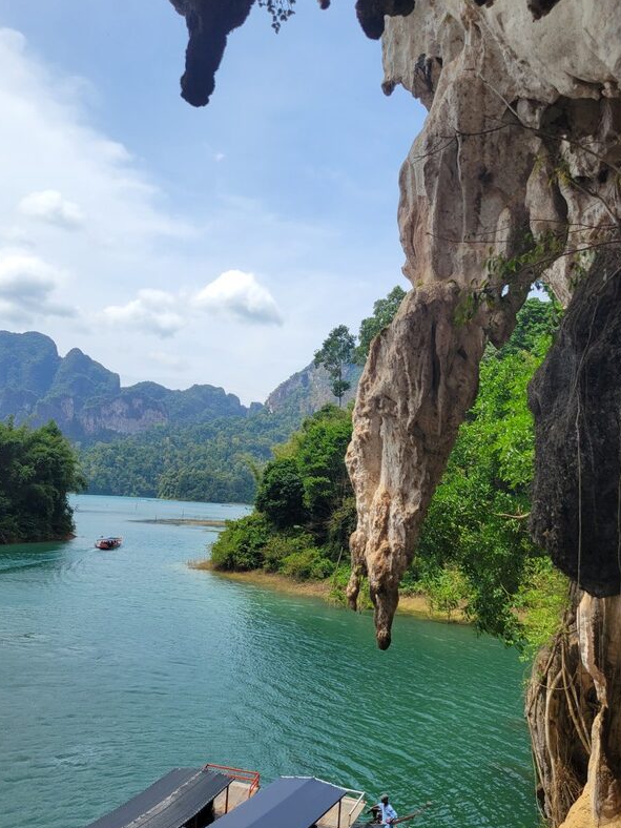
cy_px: 401
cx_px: 320
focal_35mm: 33
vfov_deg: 55.3
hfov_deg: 42.9
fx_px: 789
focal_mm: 5.4
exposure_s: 1/2204
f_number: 1.8
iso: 40
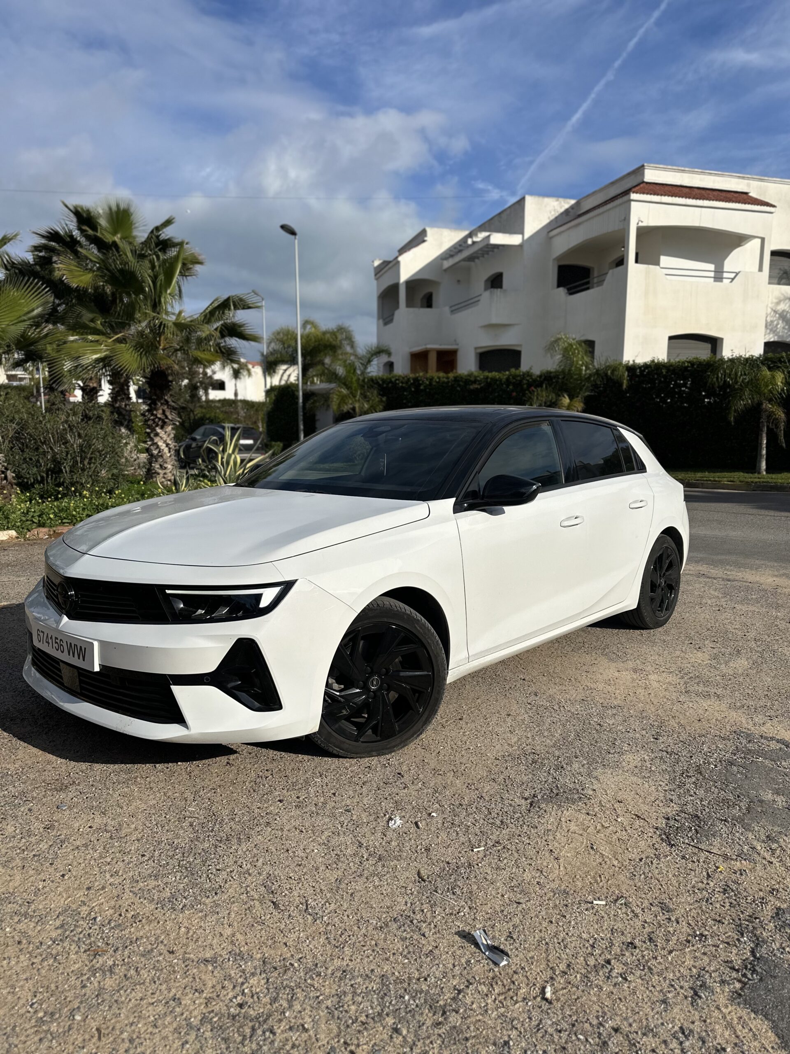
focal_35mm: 24
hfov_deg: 56.8
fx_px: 730
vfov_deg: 71.6
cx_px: 395
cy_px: 527
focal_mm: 6.86
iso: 80
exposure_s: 1/9709
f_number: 1.78
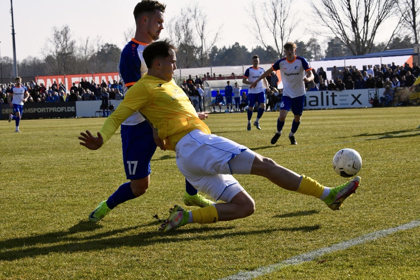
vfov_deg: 13.0
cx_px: 210
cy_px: 140
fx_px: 1225
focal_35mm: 105
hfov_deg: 19.5
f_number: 14
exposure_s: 1/1600
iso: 2500
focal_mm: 105
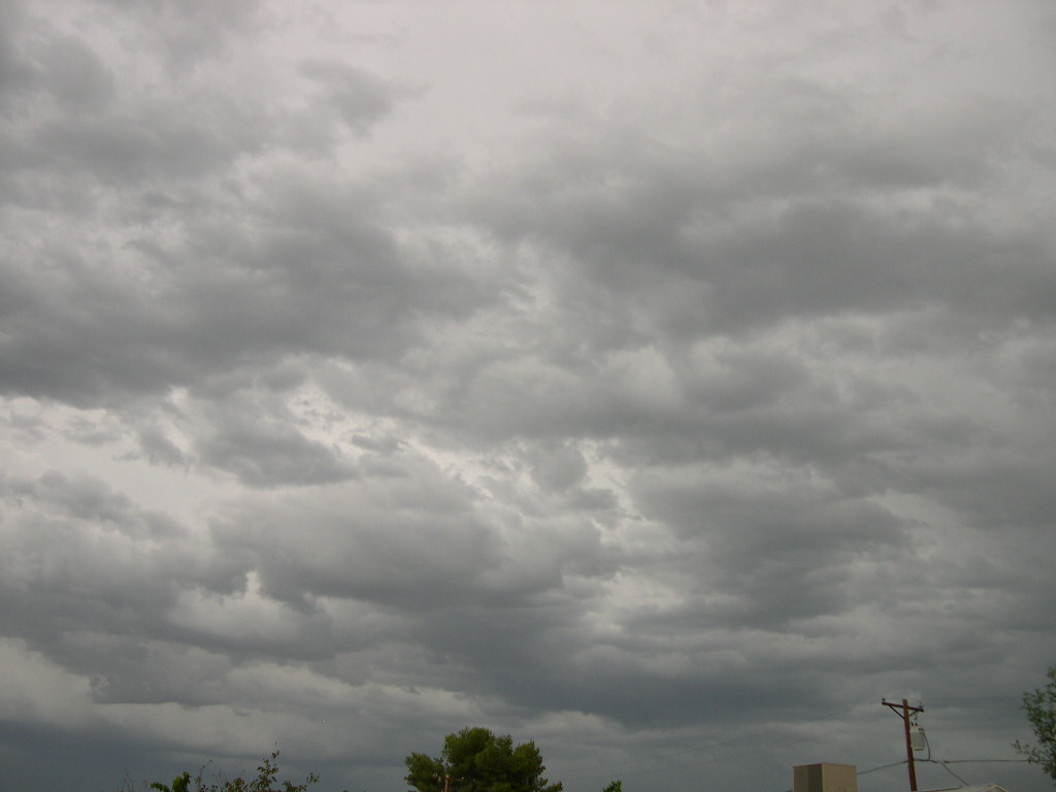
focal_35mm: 38
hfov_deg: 49.0
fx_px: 1159
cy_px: 396
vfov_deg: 37.7
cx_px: 528
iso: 100
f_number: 2.8
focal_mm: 8
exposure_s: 1/227
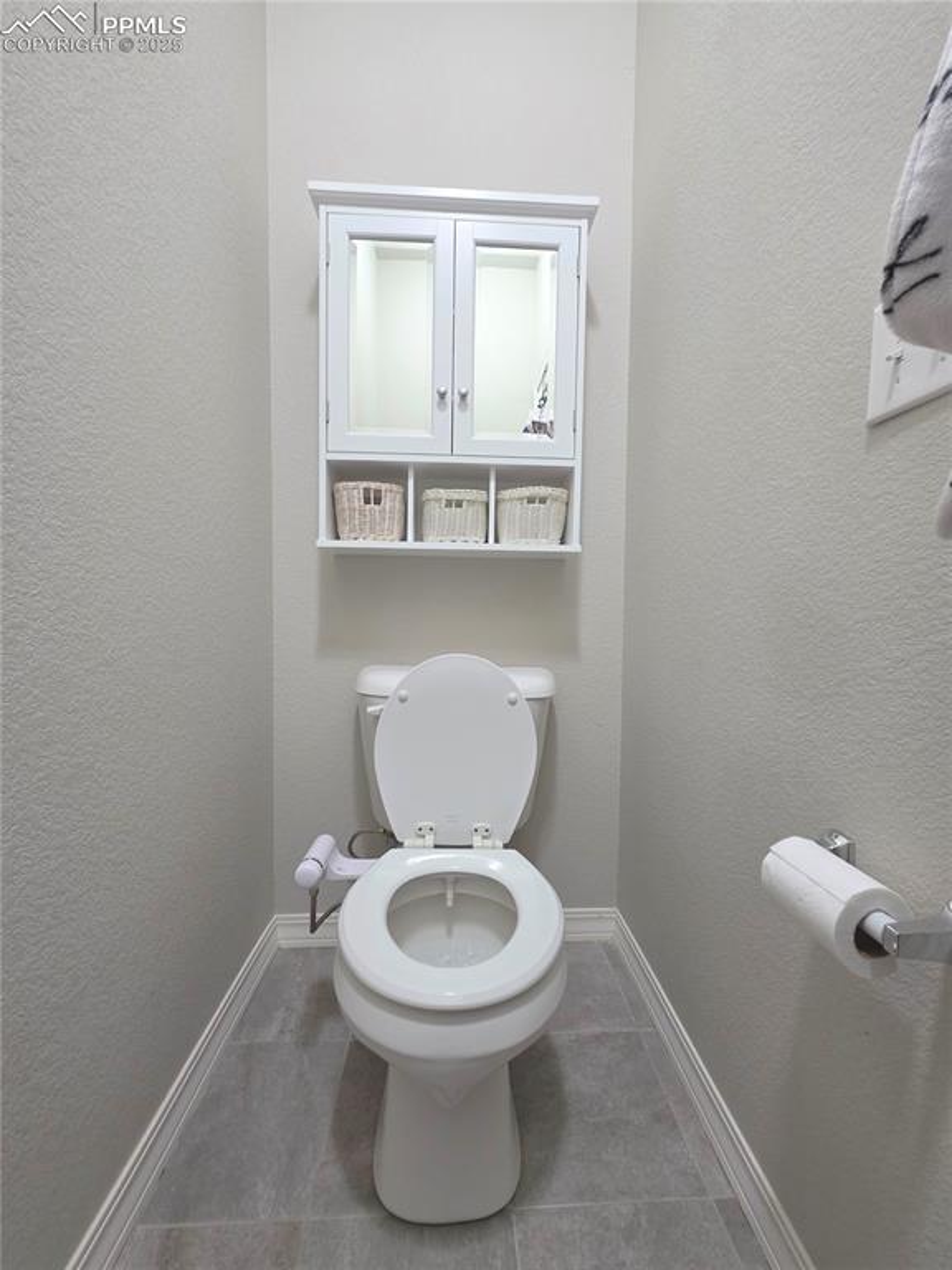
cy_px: 635
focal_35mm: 13
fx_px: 477
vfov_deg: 106.2
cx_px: 476
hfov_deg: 89.9
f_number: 1.9
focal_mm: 2.2
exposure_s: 1/60
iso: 250
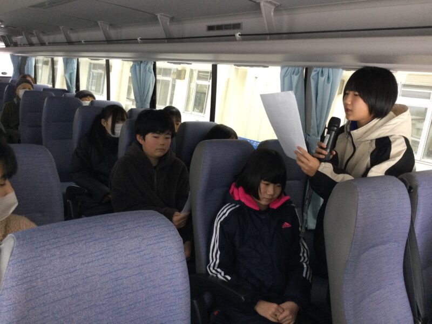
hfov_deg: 58.4
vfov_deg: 45.4
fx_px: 387
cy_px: 162
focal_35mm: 31
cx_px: 216
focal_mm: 3.3
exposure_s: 1/30
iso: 100
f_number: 2.4
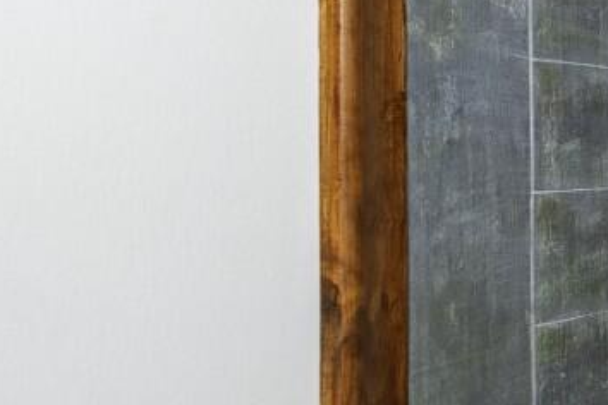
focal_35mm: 64
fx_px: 1081
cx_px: 1379
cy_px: 357
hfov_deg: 16.4
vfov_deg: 20.8
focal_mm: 14
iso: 100
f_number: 5.6
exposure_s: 1/60
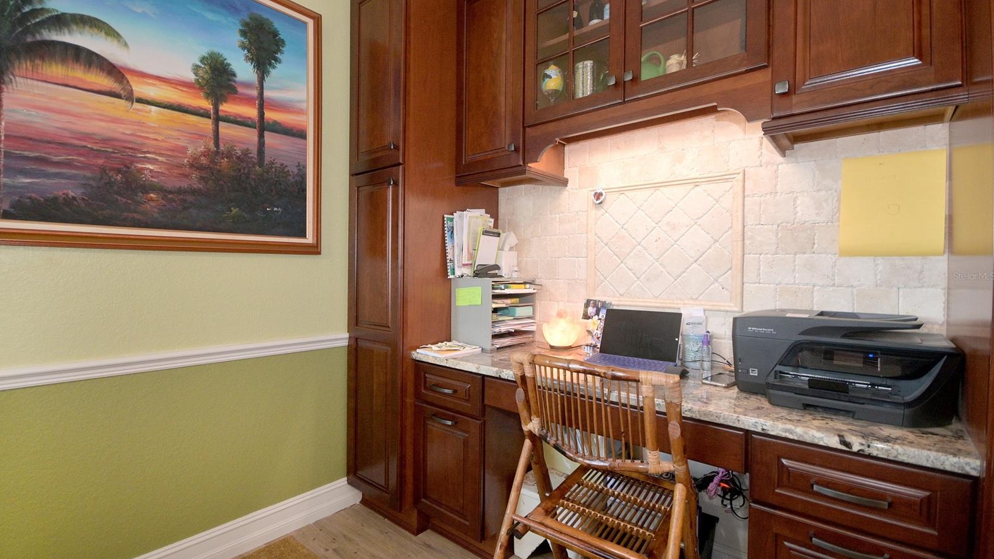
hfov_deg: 99.4
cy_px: 276
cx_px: 491
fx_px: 422
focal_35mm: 16
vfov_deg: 67.1
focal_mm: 10
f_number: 4.5
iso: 1000
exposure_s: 1/60
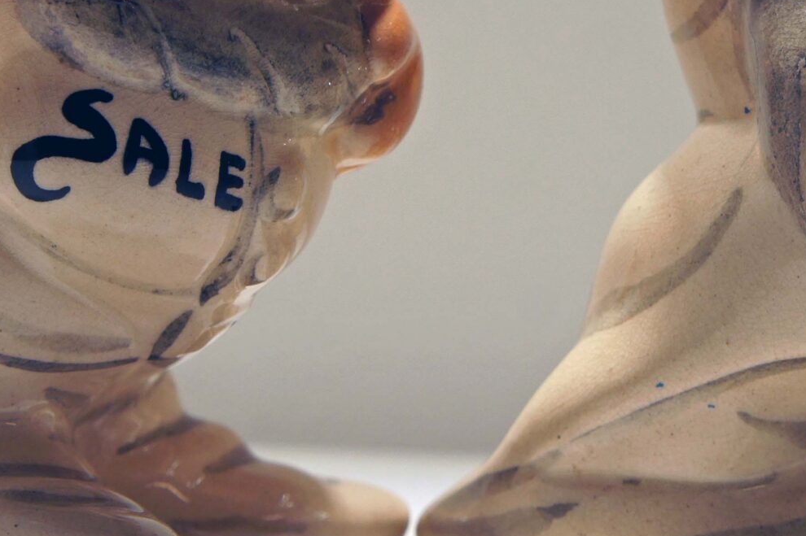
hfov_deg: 13.6
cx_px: 466
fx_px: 3385
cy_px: 142
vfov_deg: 9.0
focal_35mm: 151
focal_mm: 39
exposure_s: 1/160
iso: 200
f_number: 7.1
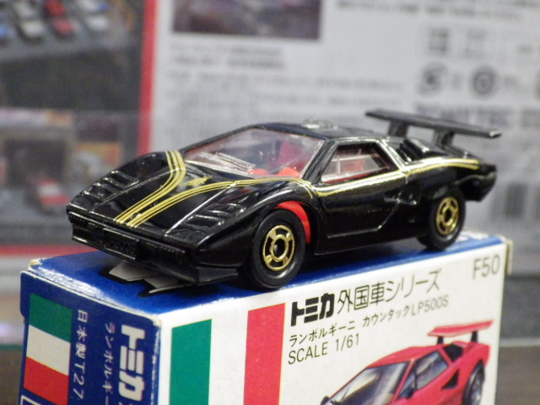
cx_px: 270
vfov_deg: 20.7
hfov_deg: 27.4
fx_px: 1108
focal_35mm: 71
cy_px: 202
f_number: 4.2
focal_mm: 12.8
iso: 1600
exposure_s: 1/25
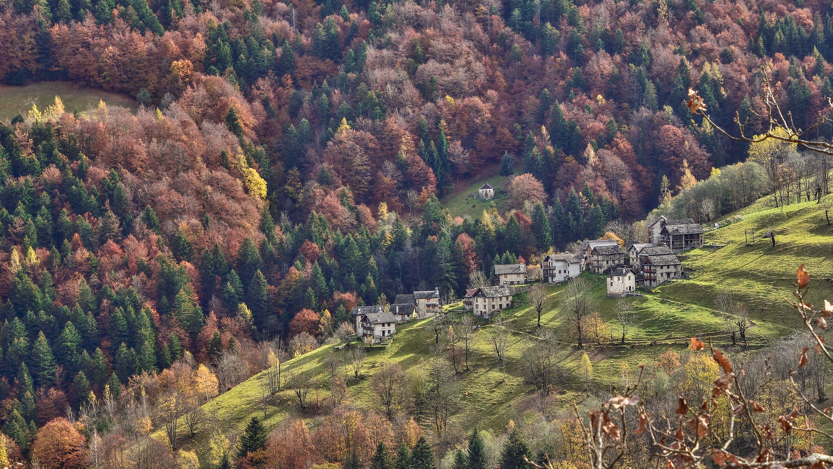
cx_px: 416
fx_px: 2618
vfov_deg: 10.2
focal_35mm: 119
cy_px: 274
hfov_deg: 18.1
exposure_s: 1/30
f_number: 9
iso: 100
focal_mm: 75
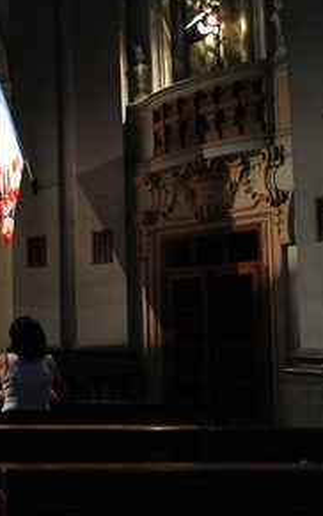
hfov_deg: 25.2
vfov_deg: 47.2
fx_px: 591
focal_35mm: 42
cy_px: 276
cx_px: -126
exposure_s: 1/80
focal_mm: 20
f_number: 4
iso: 800
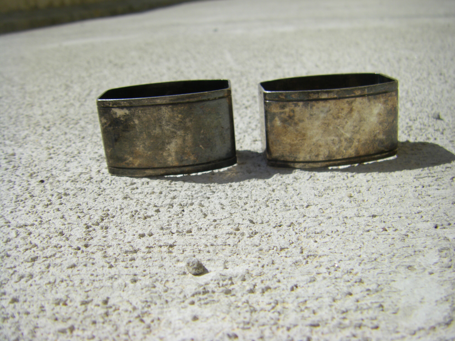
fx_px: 499
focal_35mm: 38
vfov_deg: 37.7
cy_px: 170
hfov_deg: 49.0
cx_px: 228
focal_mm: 6.3
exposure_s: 1/400
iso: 64
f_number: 7
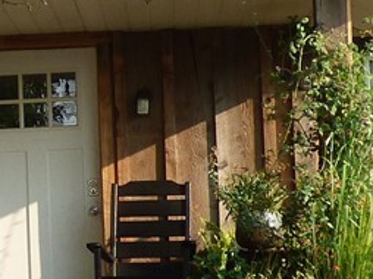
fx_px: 1356
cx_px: -12
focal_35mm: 126
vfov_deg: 11.7
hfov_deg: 15.3
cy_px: 236
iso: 100
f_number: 2.8
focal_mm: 3.58
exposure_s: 1/500
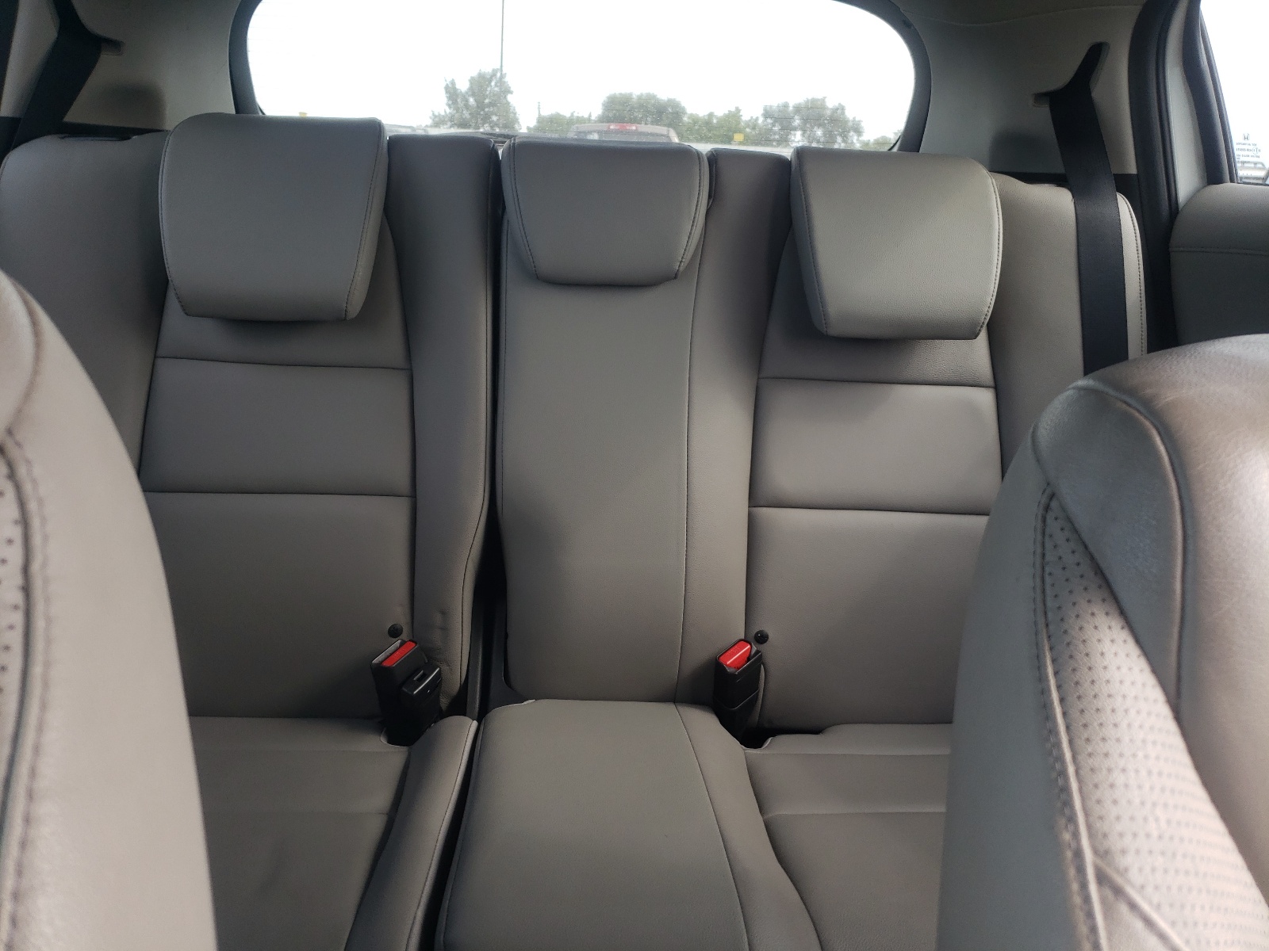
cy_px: 476
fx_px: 953
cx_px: 634
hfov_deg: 67.3
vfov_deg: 53.1
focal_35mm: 26
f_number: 1.5
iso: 50
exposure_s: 1/122
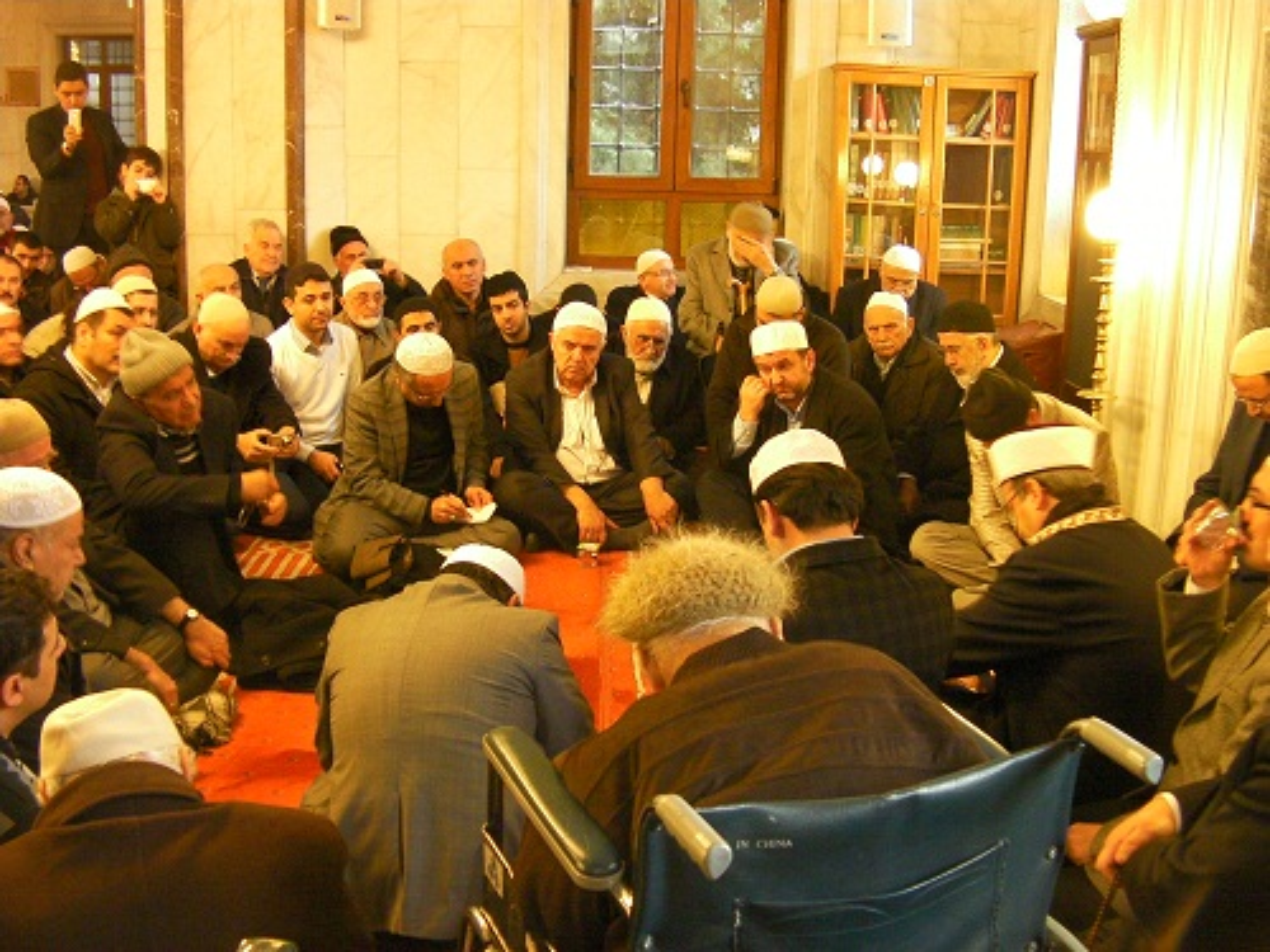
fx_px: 1394
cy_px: 476
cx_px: 635
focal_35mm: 38
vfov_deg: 37.7
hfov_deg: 49.0
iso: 400
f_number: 3.5
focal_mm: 6.8
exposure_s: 1/4.8
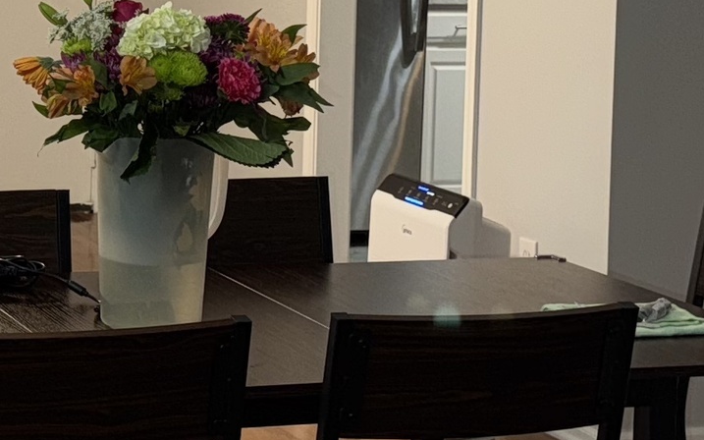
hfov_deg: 18.8
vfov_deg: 11.8
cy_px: -41
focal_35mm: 109
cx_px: 63
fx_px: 2091
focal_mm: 6.76
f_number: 1.78
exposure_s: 1/23
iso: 64
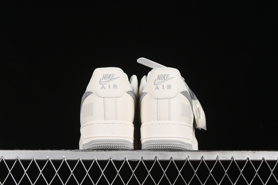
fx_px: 579
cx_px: 139
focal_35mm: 75
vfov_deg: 18.2
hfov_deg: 27.0
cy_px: 92
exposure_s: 1/80
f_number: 8
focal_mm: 50
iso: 160
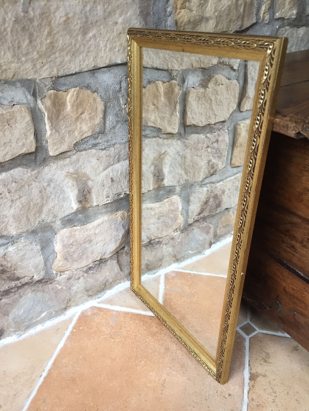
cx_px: 154
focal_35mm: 29
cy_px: 206
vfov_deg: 61.7
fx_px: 345
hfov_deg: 48.2
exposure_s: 1/33
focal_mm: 4.15
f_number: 2.2
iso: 125
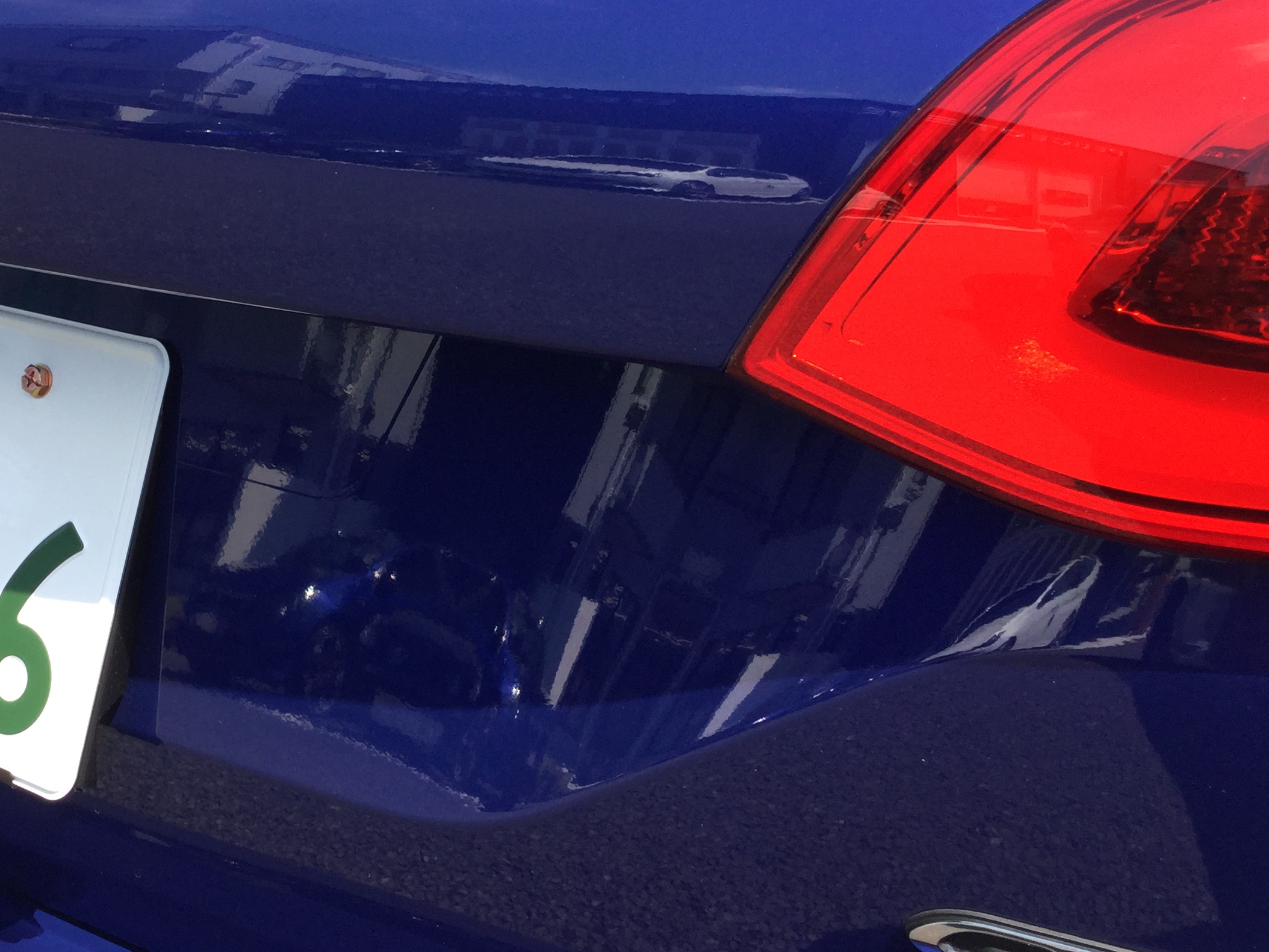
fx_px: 1760
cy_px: 431
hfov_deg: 38.9
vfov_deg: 30.2
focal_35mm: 48
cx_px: 364
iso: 25
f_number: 2.4
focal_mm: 3.3
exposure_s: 1/339
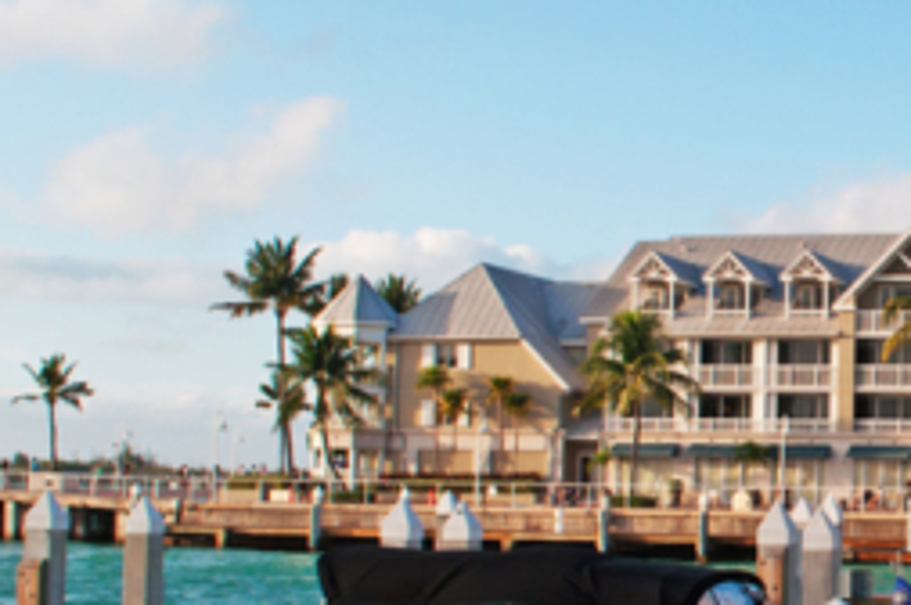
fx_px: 2072
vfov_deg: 16.6
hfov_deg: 23.6
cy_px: 349
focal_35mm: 82
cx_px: 947
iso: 220
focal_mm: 18
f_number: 10
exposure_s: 1/250
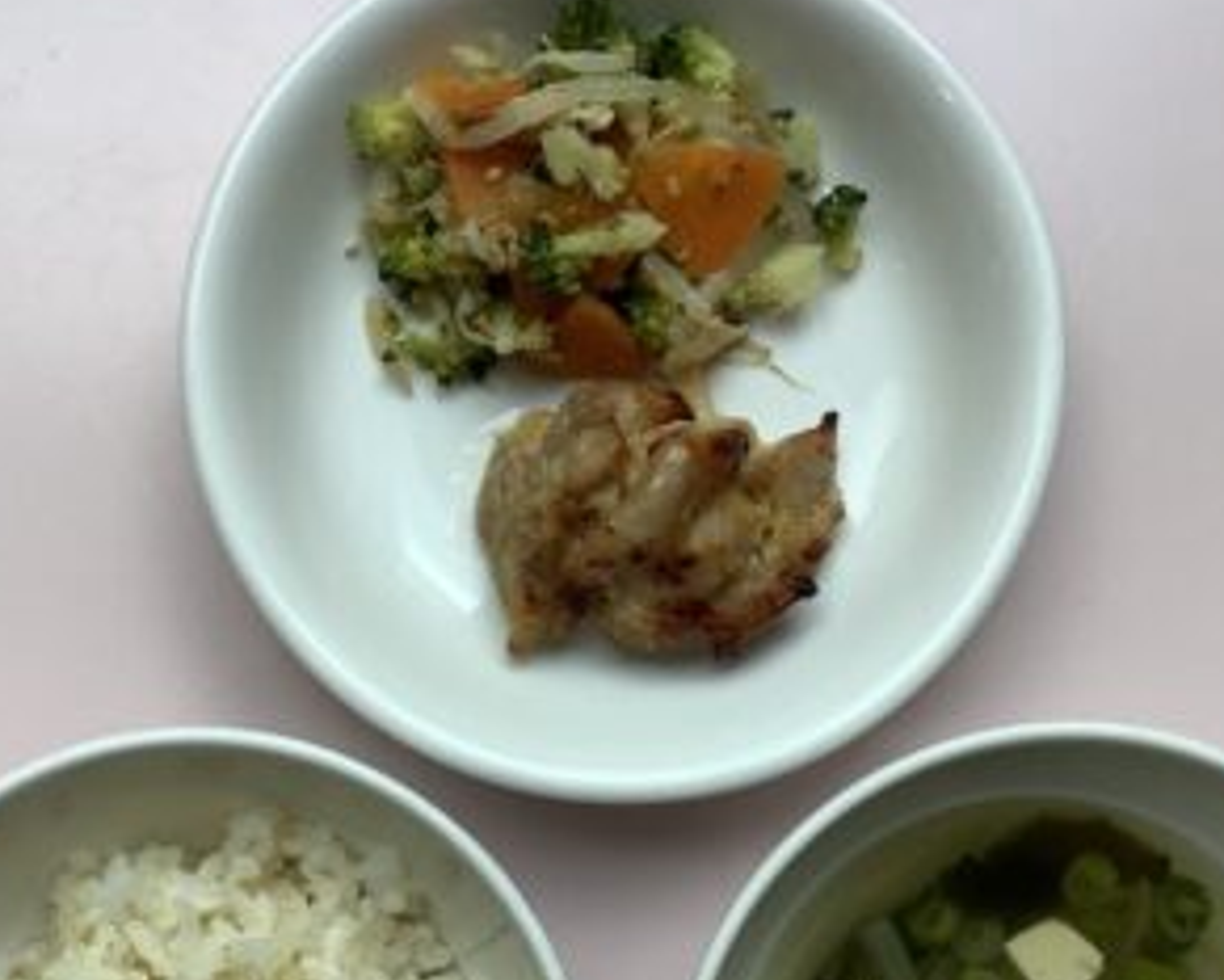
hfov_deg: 36.0
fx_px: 1884
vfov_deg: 28.8
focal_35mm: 52
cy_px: 721
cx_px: 589
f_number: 2.4
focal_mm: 3.3
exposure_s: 1/125
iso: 25
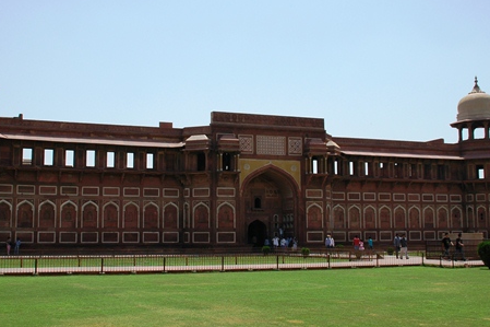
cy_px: 142
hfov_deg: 41.9
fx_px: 639
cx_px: 219
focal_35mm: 47
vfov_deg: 28.6
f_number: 11
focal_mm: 22
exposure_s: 1/400
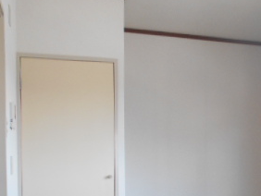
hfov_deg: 32.0
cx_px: 202
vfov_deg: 23.5
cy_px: 210
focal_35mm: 59
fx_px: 445
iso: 110
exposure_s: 1/30
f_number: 3.2
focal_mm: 4.6
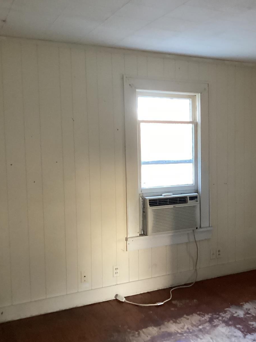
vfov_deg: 44.8
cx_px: 211
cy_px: 172
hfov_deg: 33.2
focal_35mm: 42
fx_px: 414
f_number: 2.4
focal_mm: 3.3
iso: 400
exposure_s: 1/30
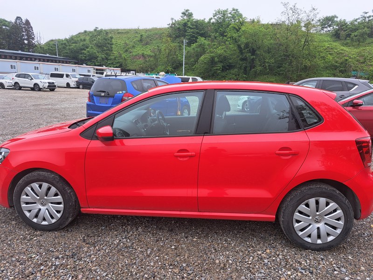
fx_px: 259
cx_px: 186
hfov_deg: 71.6
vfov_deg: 56.8
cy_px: 140
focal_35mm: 24
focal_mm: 5.23
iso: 50
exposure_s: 1/276
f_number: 1.8
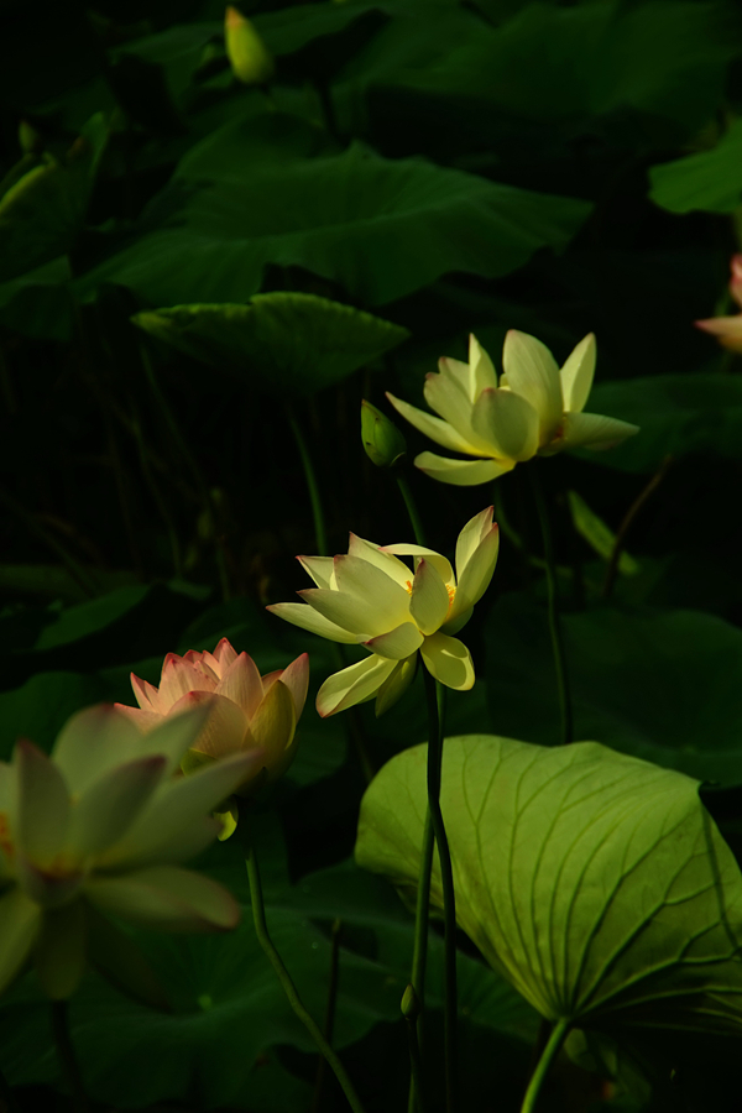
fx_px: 9274
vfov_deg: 6.9
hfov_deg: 4.6
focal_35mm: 300
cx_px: 371
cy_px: 556
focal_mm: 200
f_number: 6.3
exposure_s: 1/200
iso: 100
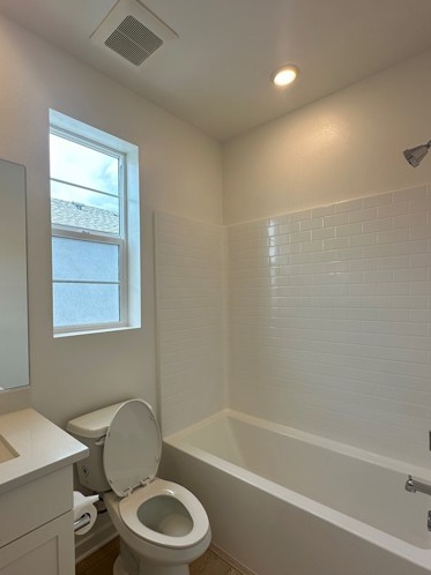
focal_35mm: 18
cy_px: 300
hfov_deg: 70.9
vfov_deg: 87.7
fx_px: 299
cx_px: 174
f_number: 2.2
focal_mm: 2.22
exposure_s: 1/149
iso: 40
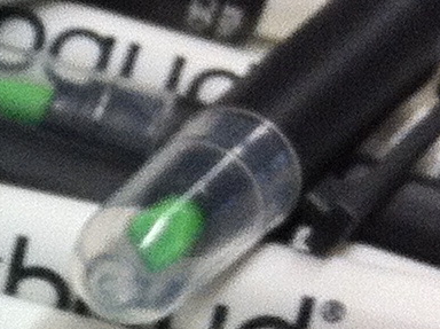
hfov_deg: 7.8
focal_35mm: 236
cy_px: 704
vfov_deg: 6.1
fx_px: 2996
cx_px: -634
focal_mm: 3.85
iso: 80
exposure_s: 1/24
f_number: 2.8
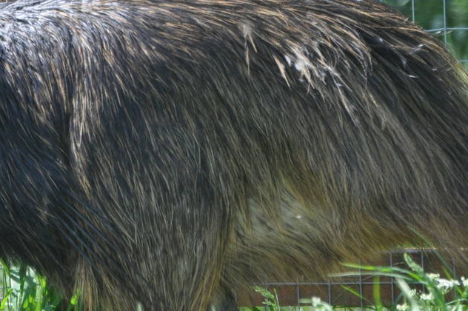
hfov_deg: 1.8
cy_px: 91
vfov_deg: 1.2
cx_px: 25
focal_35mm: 1140
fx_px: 14804
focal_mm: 300
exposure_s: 1/800
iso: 800
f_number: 5.6
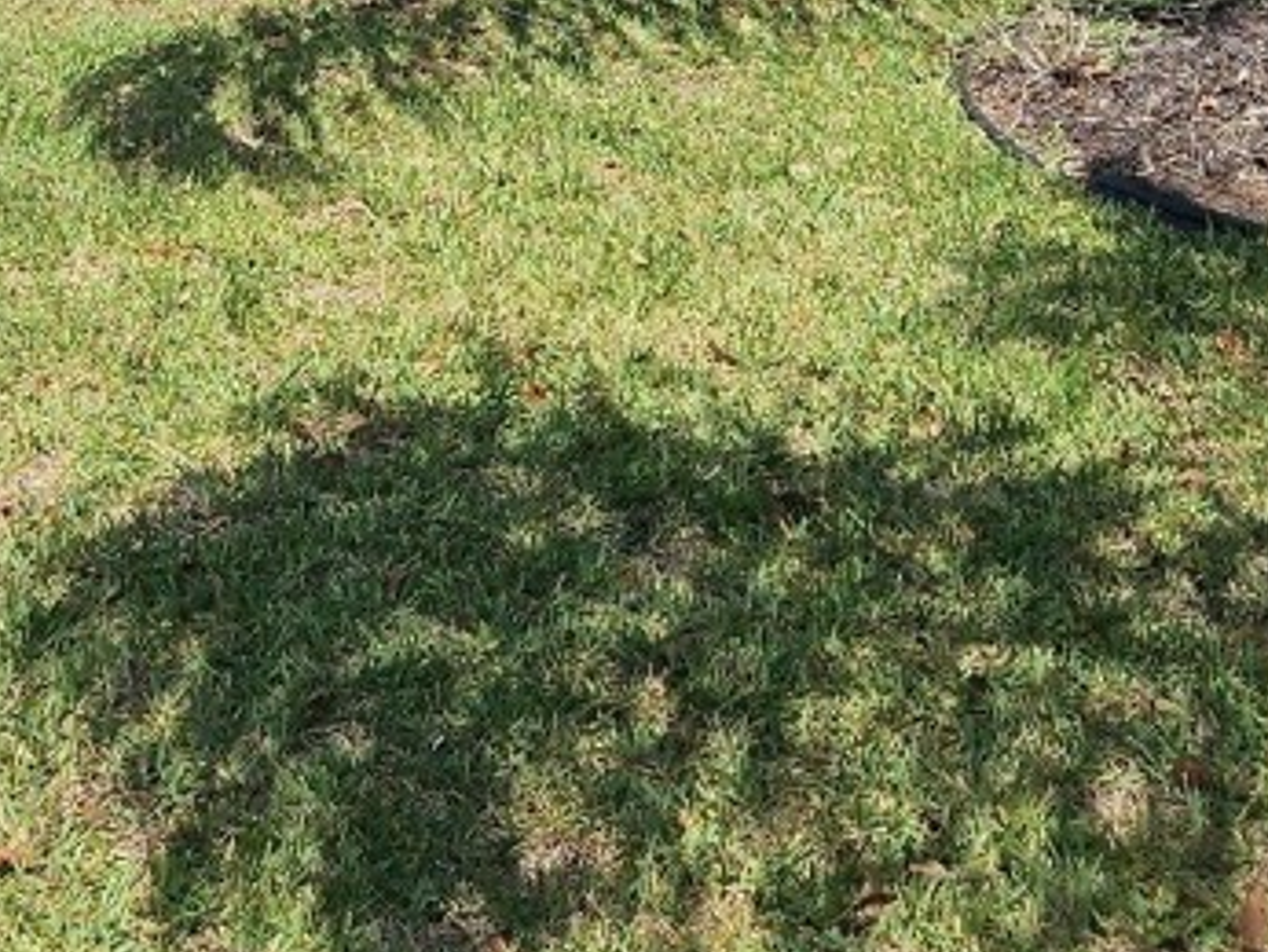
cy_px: -414
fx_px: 2493
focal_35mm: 68
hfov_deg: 28.5
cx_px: 502
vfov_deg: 19.3
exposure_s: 1/1667
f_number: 1.8
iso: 50
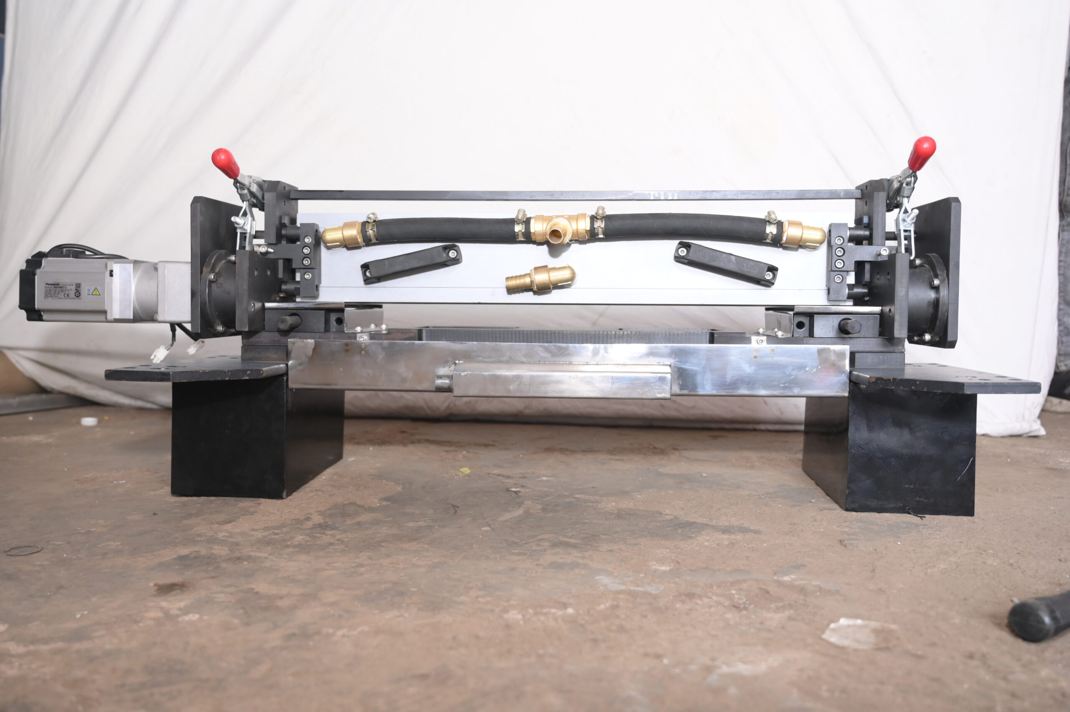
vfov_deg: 41.1
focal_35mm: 32
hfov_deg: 58.8
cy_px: 356
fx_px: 950
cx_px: 535
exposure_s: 1/100
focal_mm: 32
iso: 800
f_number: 4
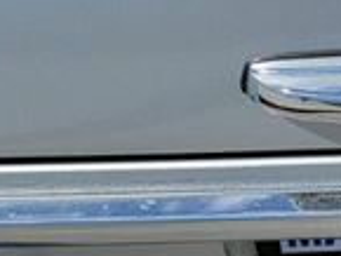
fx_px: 1045
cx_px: 619
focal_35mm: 106
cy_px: -42
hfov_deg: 15.7
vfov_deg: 13.6
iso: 16
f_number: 1.8
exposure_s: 1/2500
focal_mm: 6.7
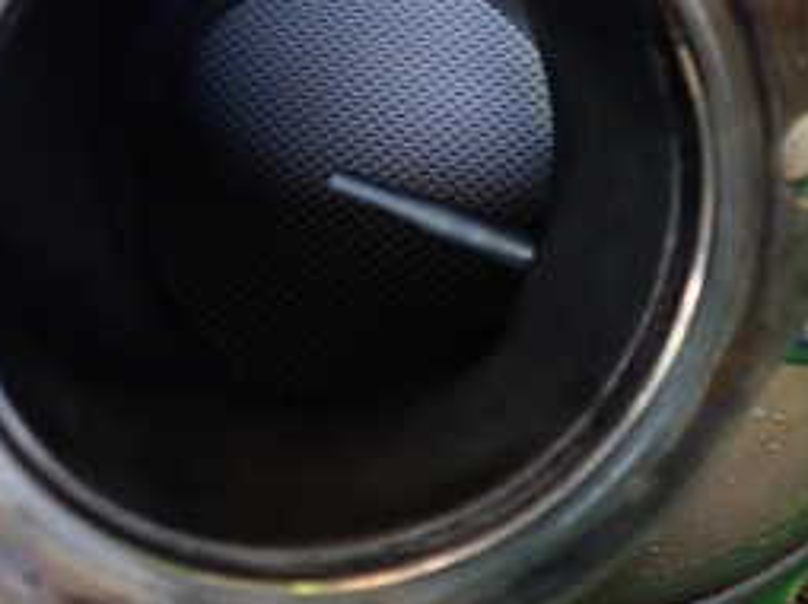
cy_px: 105
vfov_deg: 20.4
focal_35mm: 71
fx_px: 1656
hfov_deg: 27.4
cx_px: 366
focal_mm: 5.4
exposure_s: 1/30
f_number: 2.3
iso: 320
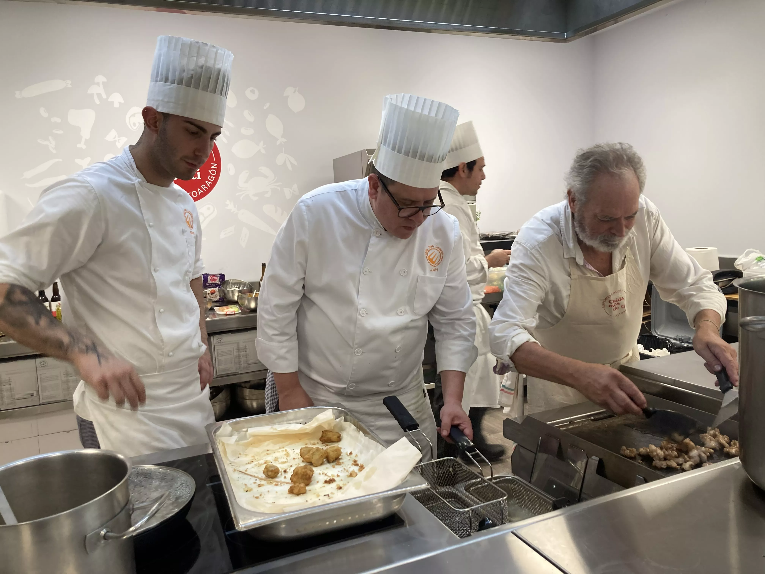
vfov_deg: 49.7
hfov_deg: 63.4
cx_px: 382
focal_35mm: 28
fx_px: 619
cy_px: 287
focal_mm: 3.99
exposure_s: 1/50
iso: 64
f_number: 1.8
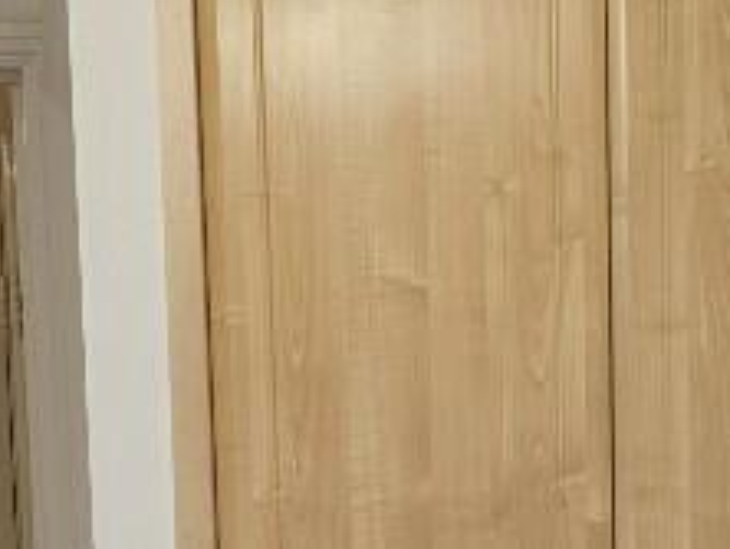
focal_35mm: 106
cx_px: 543
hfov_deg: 18.4
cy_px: 618
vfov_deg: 13.7
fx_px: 2238
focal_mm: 5.4
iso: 200
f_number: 1.8
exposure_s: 1/142
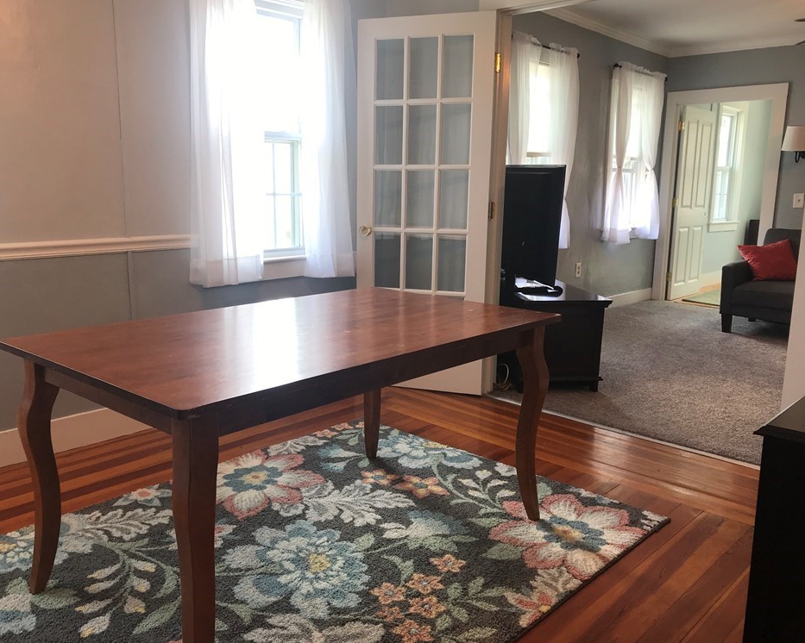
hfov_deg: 58.8
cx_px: 389
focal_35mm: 30
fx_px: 715
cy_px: 315
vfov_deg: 48.5
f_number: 1.8
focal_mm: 3.99
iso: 25
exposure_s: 1/40
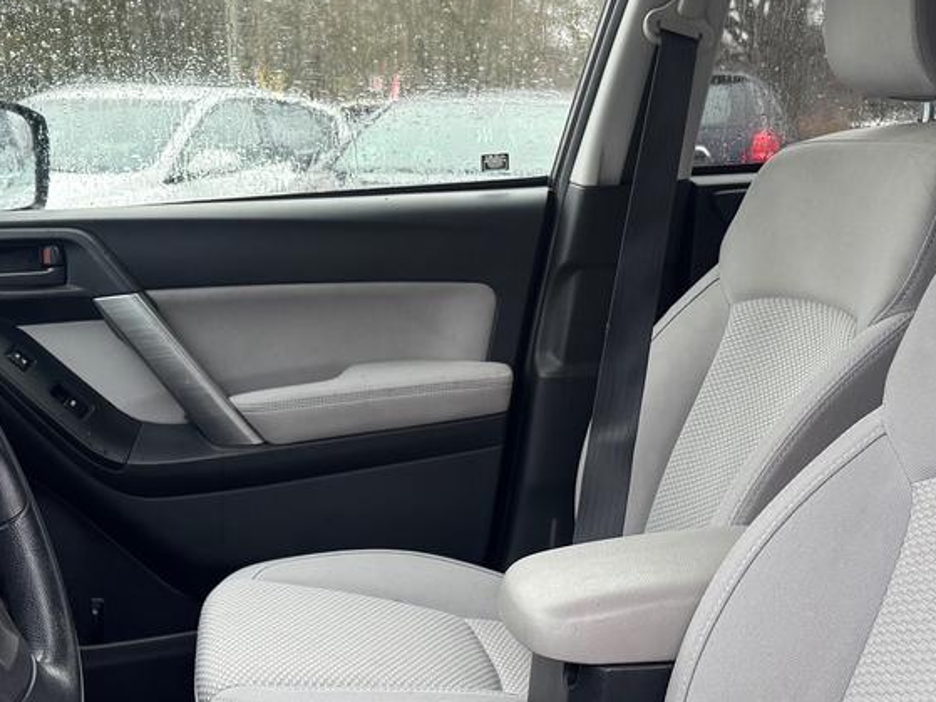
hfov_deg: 34.9
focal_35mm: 55
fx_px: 1487
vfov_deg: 26.5
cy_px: 276
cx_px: 425
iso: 80
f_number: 1.78
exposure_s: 1/121
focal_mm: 6.76
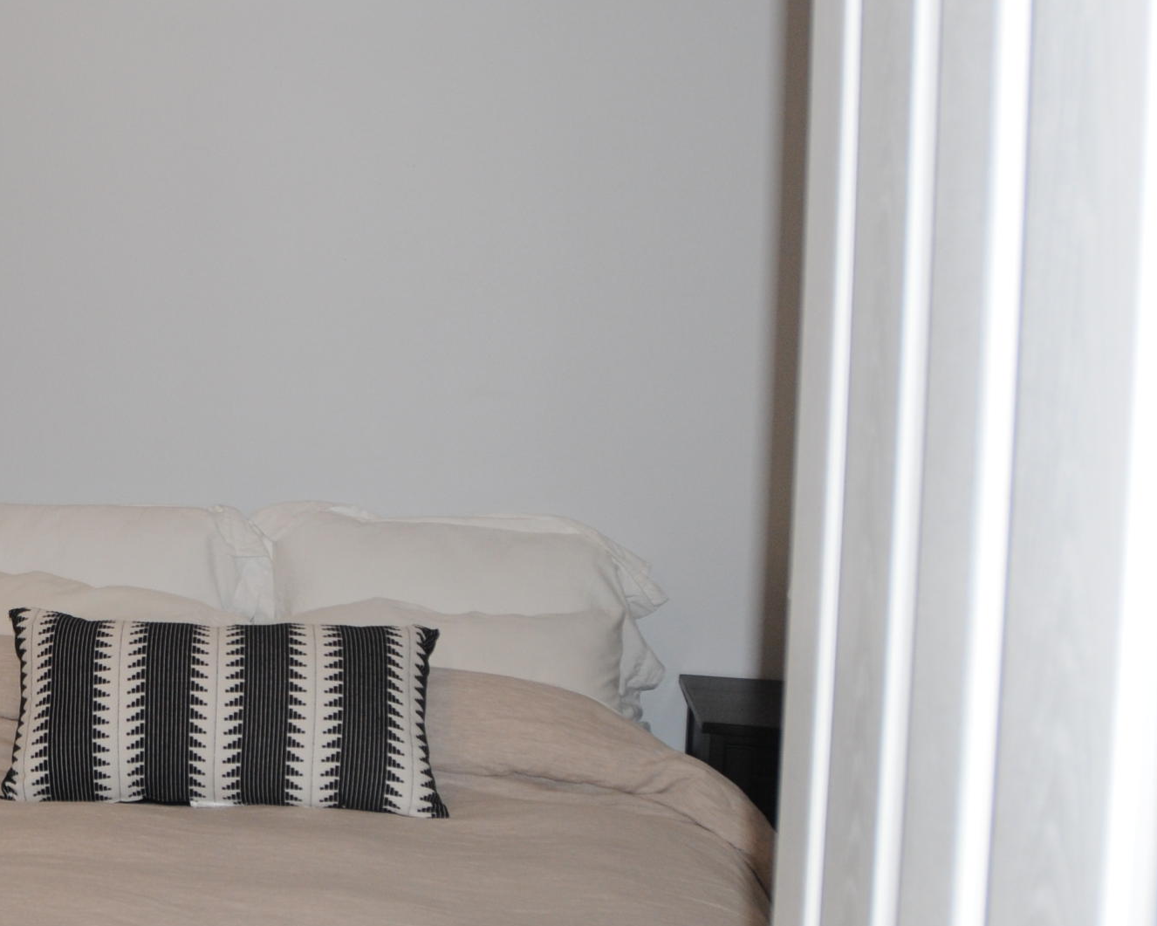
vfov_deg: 28.0
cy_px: 398
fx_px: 1851
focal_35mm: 54
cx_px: -20
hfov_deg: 31.8
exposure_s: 1/60
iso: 400
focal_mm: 17
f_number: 4
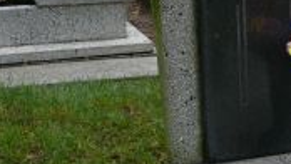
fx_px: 1081
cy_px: 286
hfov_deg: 14.7
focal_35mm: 140
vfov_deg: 8.4
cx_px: 370
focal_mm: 7.4
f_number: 3.6
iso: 100
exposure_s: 1/100
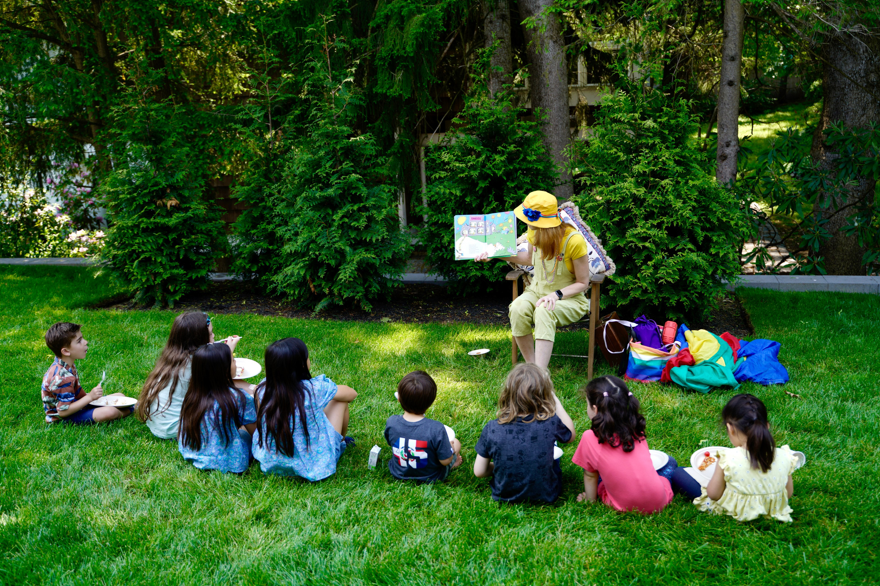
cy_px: 287
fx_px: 782
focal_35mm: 32
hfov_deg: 58.7
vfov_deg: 41.1
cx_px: 447
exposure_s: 1/125
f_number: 2.8
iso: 50
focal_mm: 31
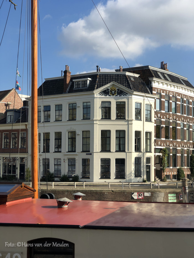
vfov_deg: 33.8
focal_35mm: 57
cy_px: 129
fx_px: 426
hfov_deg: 25.7
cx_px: 97
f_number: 2.8
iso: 20
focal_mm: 6.6
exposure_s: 1/674
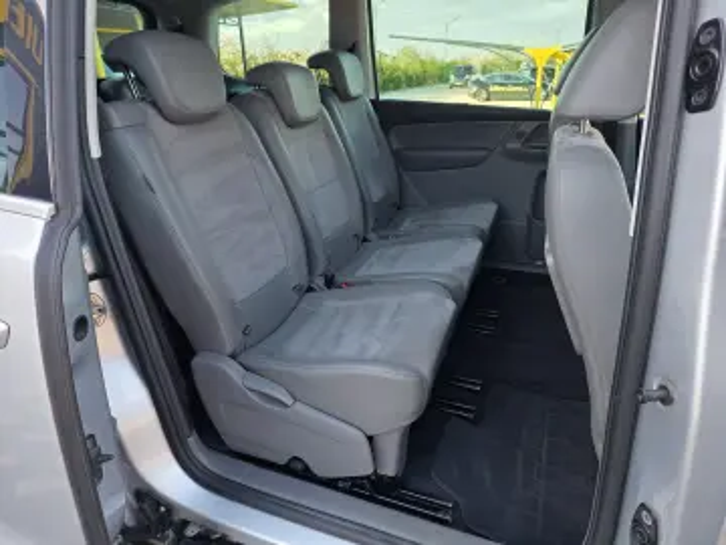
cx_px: 363
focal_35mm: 23
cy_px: 272
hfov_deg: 73.9
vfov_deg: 58.9
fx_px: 482
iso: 50
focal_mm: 6.25
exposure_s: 1/180
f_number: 1.7
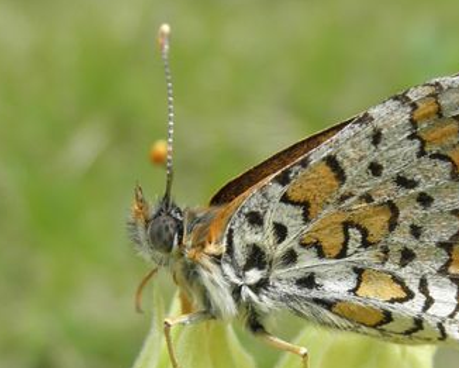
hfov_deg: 28.1
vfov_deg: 22.8
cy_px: 235
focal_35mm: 67
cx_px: 300
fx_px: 910
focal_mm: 5
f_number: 3
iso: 64
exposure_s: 1/320
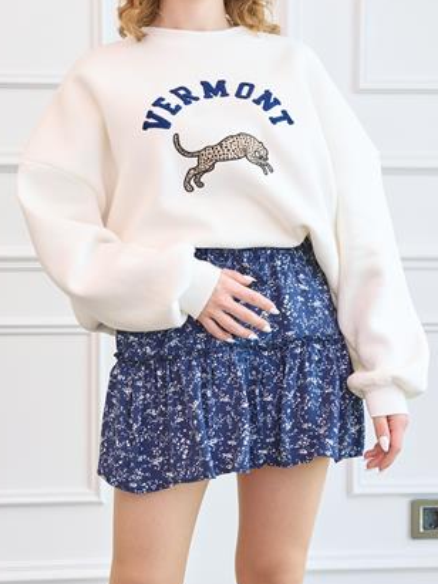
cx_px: 218
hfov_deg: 19.4
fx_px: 1283
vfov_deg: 25.7
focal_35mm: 76
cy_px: 287
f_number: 5.6
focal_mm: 30
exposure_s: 1/100
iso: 500
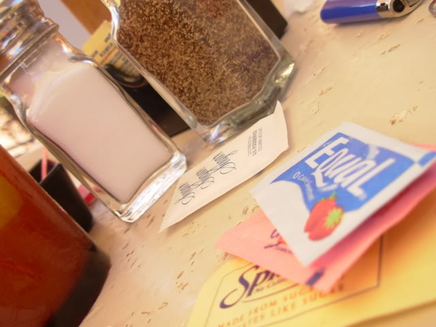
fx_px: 567
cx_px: 218
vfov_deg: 32.2
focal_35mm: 45
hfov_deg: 42.1
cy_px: 164
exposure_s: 1/140
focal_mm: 7.5
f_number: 3.1
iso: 50
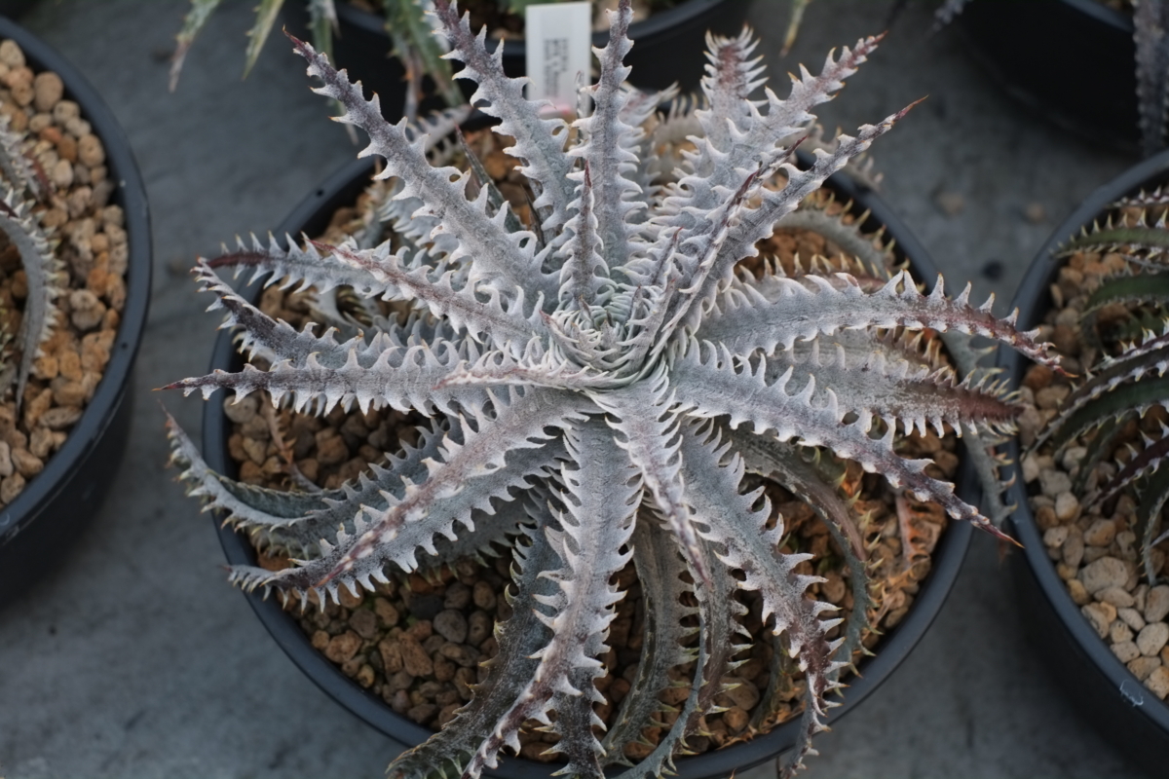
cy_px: 390
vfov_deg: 25.5
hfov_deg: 37.5
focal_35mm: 53
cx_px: 584
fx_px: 1721
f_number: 4.5
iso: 320
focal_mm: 35
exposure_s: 1/45
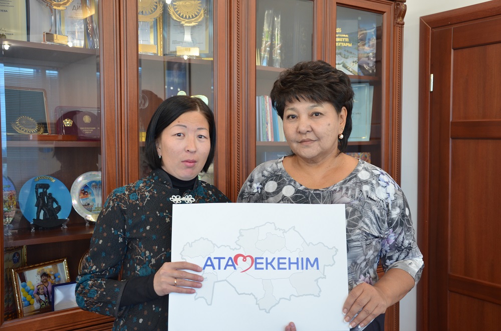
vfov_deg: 34.1
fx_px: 542
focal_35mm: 39
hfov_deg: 49.6
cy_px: 166
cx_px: 250
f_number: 4
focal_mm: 26
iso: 400
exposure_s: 1/20
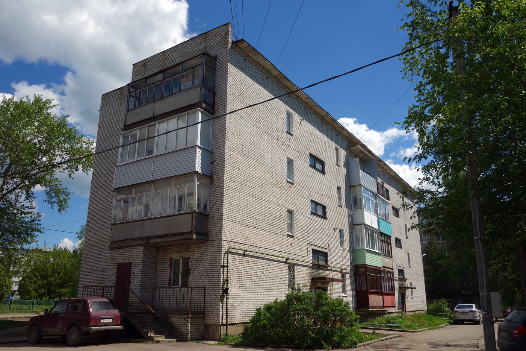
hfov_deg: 65.5
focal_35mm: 28
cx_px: 263
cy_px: 176
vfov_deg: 46.4
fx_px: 409
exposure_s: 1/800
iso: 125
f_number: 5.6
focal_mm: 10.4
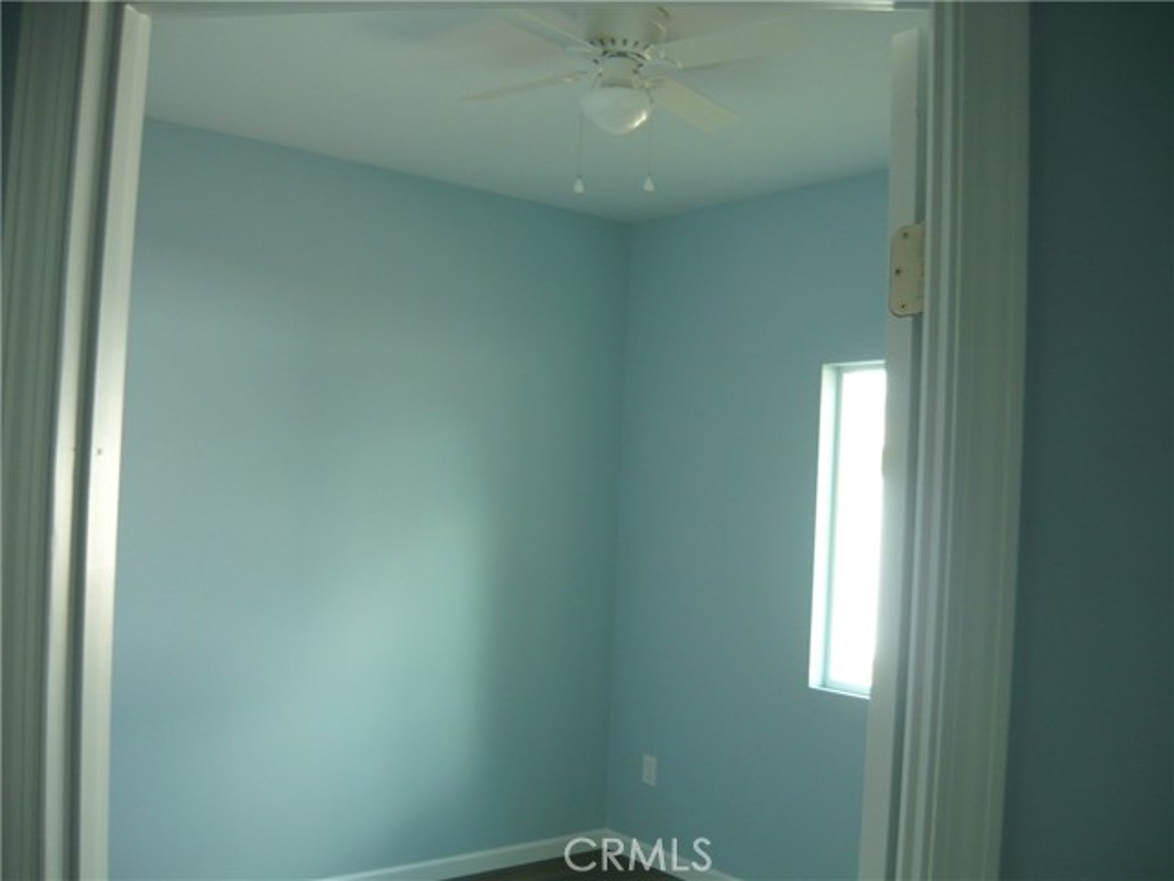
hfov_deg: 55.4
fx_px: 1119
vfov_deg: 42.9
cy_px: 440
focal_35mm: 33
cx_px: 587
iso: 160
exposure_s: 1/30
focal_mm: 5.5
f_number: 2.8
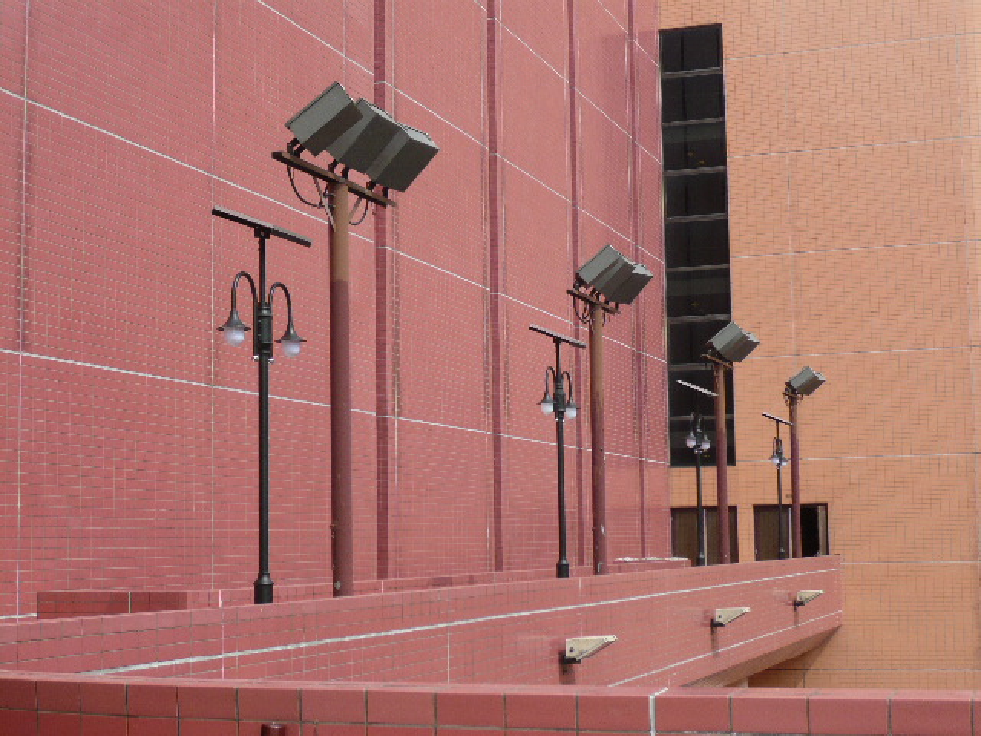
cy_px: 368
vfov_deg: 25.2
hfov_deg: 33.2
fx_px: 1644
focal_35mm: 58
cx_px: 490
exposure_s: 1/640
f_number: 4.1
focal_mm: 9.5
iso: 100
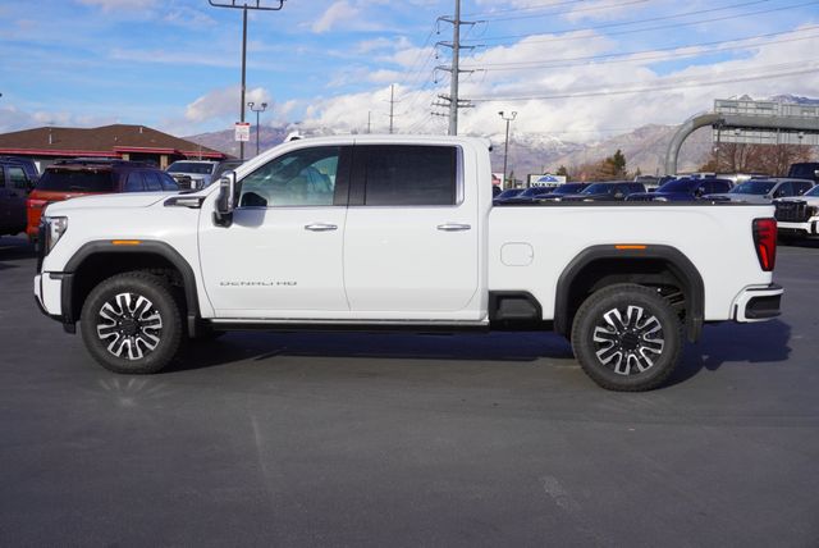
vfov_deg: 33.1
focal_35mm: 40
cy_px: 274
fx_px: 922
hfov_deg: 47.9
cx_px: 410
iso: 100
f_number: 11
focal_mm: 27
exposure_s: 1/160
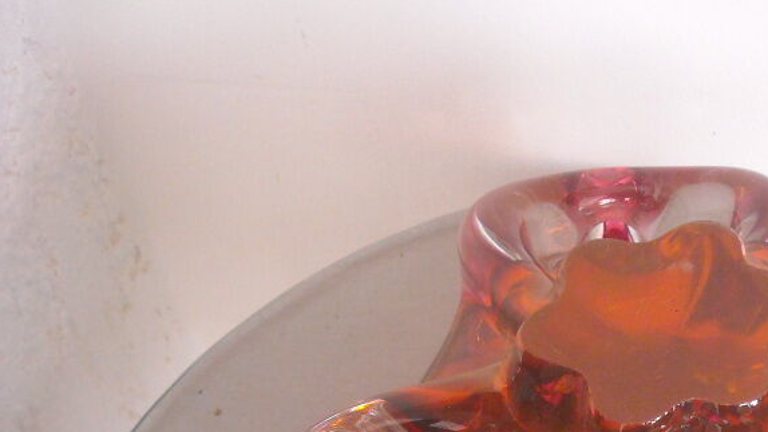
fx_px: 1385
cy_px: 451
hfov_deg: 29.8
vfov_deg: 17.3
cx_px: 677
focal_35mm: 68
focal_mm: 5.7
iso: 322
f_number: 2.8
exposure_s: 1/60
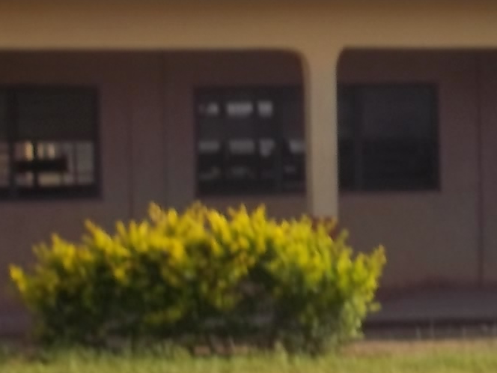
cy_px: 119
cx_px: 391
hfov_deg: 17.6
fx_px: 1594
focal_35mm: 111
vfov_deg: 13.3
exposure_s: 1/160
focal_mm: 6.5
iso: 80
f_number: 8
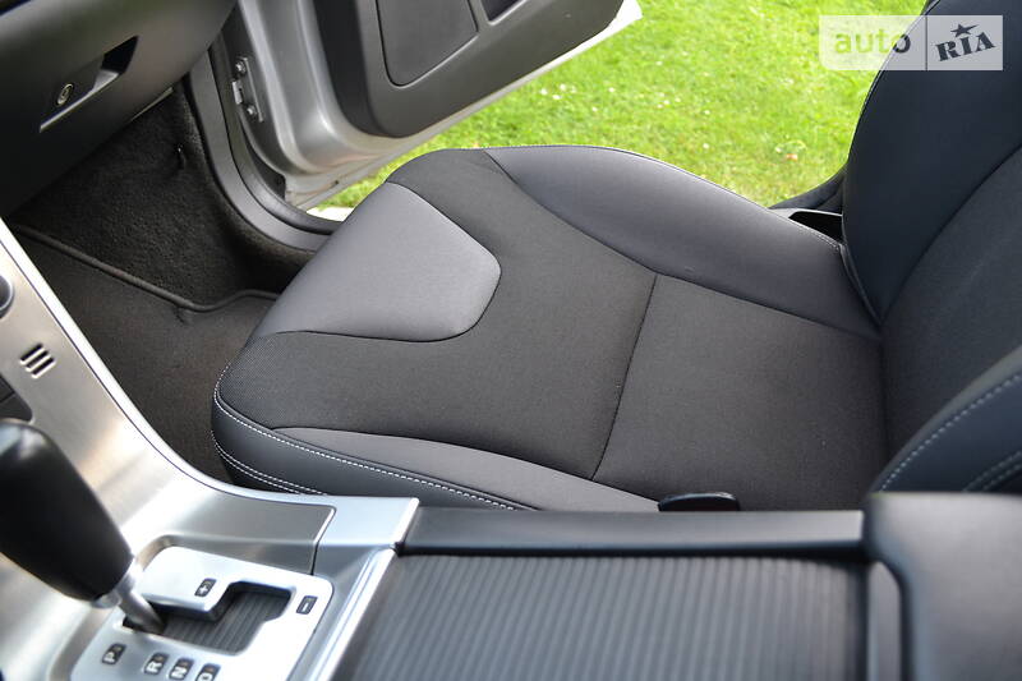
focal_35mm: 30
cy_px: 340
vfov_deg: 43.6
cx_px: 511
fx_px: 851
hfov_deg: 61.9
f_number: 5
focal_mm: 20
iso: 400
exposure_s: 1/100
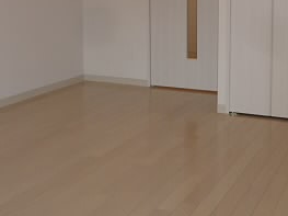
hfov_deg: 33.8
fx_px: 474
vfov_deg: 25.0
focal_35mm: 57
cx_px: 136
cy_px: 26
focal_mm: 4.5
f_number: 2.8
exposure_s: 1/30
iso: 125
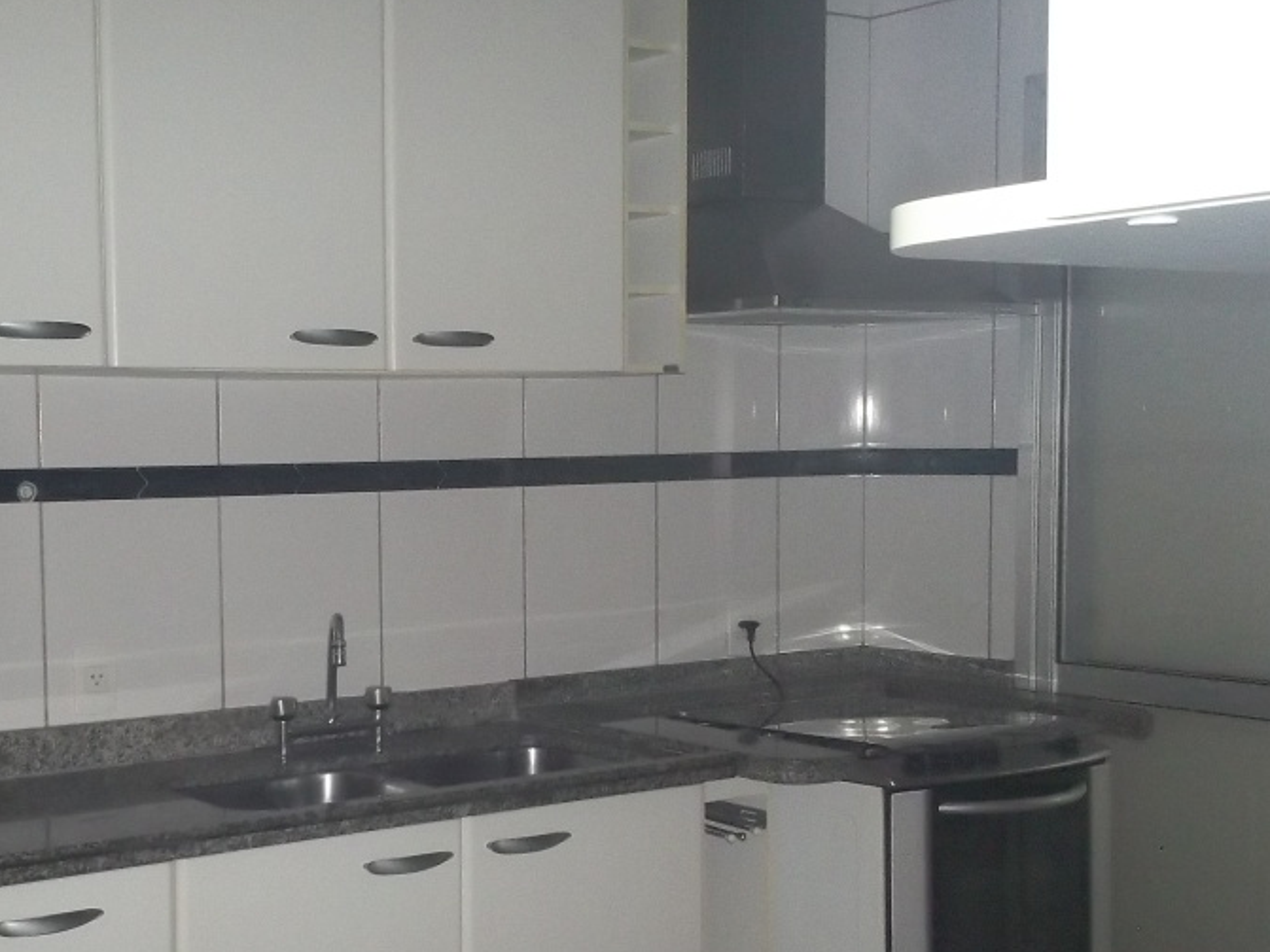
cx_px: 346
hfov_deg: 32.7
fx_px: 2128
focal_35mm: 58
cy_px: 579
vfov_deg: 25.2
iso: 360
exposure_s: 1/60
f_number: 4.5
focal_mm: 6.3
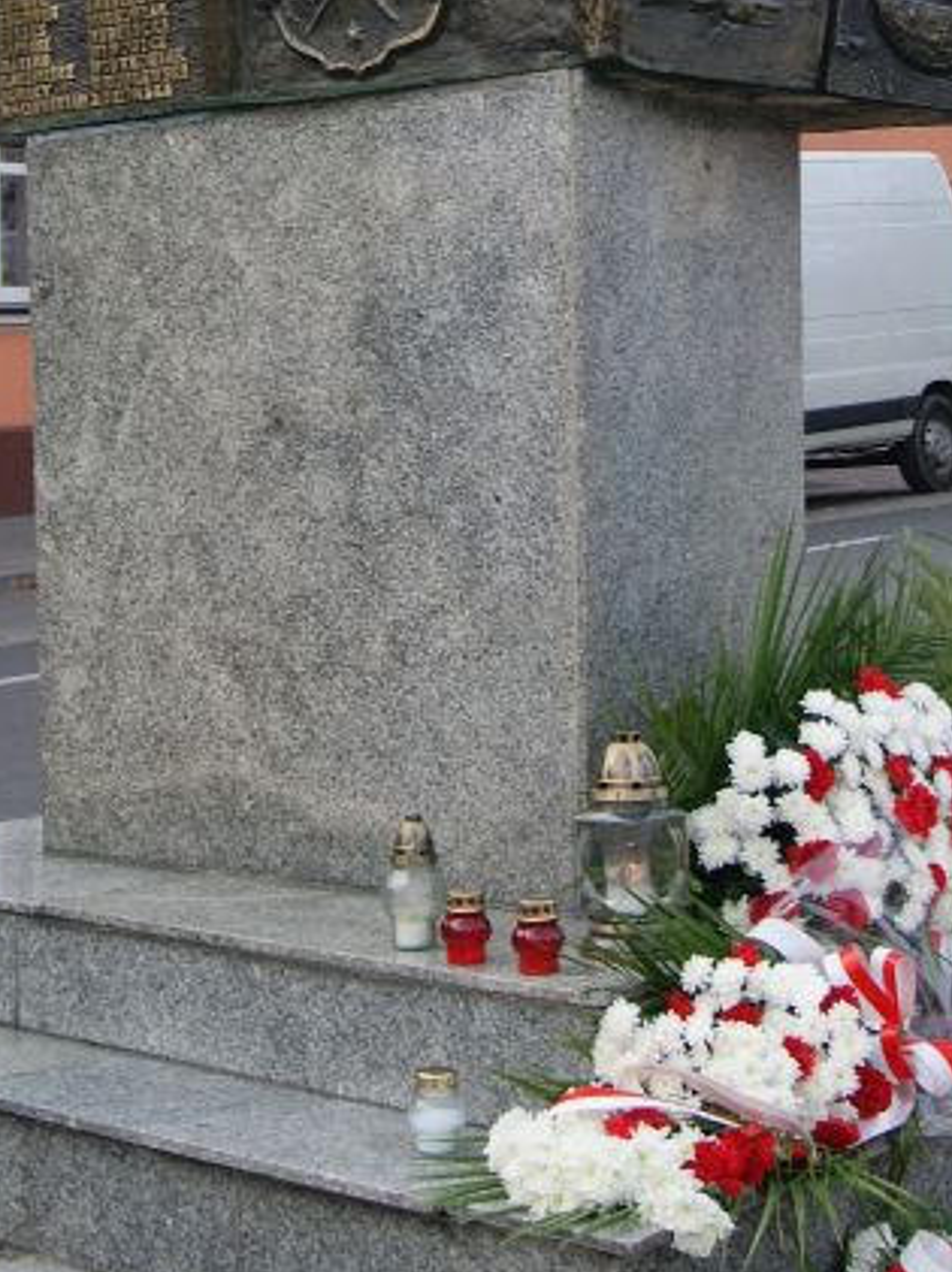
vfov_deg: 23.3
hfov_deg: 18.6
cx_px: 302
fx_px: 2901
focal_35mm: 79
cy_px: -100
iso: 100
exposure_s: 1/60
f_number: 5.6
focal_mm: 24
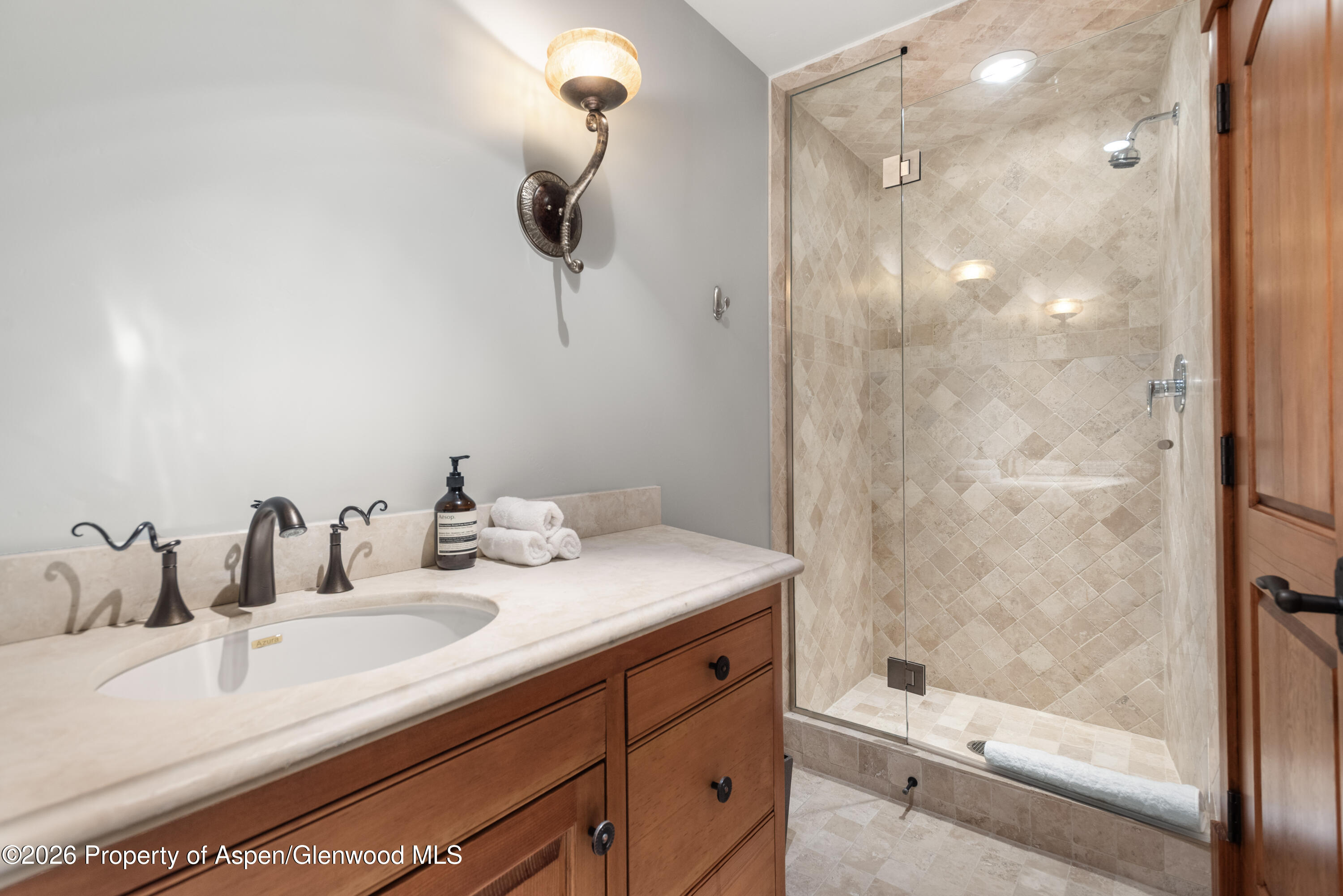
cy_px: 448
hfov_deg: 93.3
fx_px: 634
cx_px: 672
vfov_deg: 70.5
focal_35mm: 17
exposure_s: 1/3
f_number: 7.1
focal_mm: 17
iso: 500
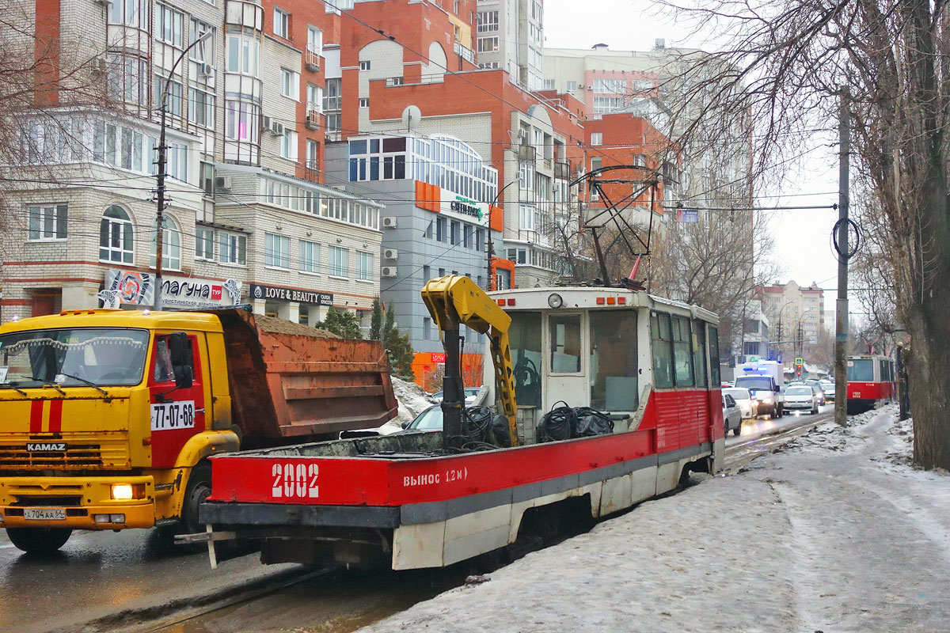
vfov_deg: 32.6
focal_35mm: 41
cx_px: 475
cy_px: 316
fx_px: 1082
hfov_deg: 47.4
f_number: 2.8
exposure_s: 1/500
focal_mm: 15.28
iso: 800
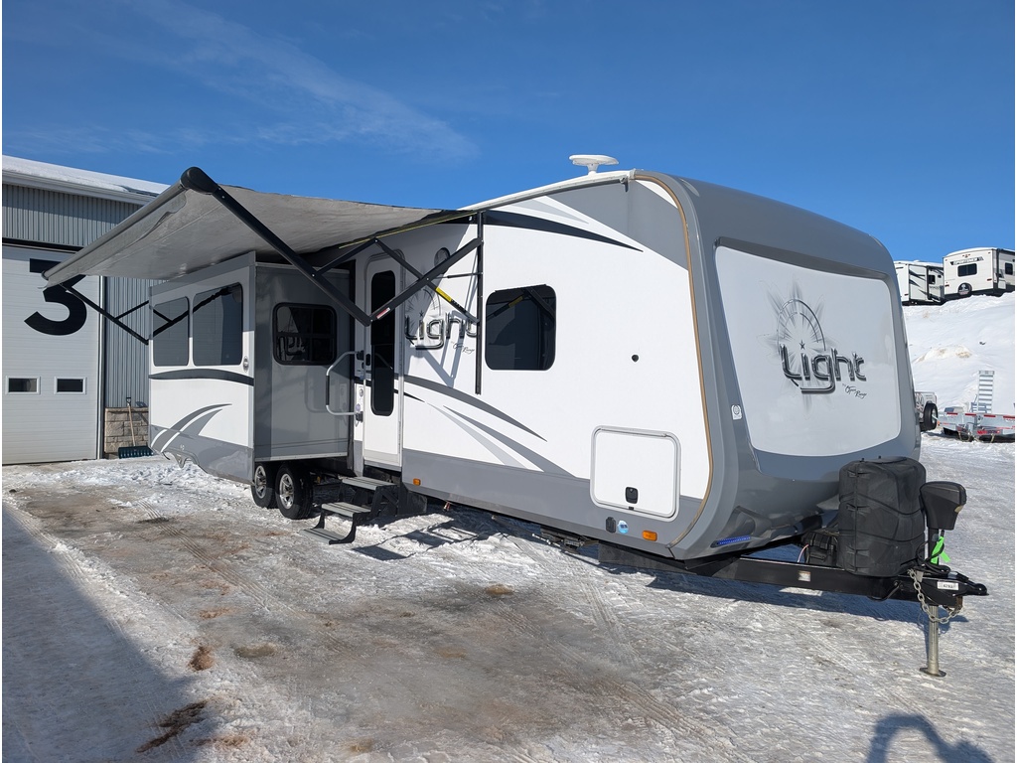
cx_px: 508
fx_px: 705
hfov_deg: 71.6
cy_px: 382
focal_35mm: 24
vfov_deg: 56.8
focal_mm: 6.9
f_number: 1.68
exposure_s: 1/2268
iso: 25
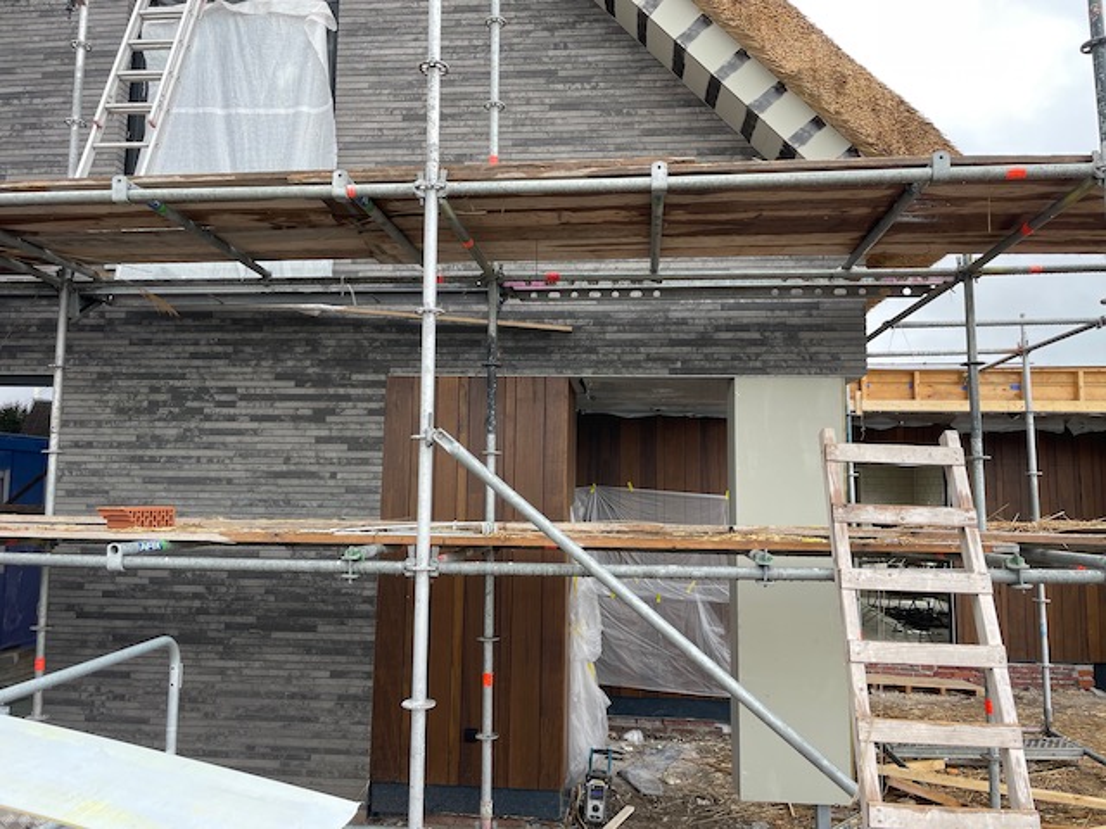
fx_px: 831
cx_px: 553
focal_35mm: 26
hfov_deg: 67.3
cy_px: 414
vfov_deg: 53.1
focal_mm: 4.2
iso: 32
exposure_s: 1/282
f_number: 1.6
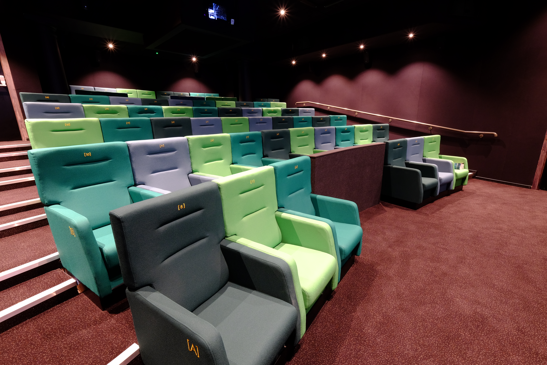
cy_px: 182
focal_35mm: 15
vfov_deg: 77.3
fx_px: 228
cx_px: 274
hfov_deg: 100.4
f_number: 11
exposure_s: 7.5
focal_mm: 10
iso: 400
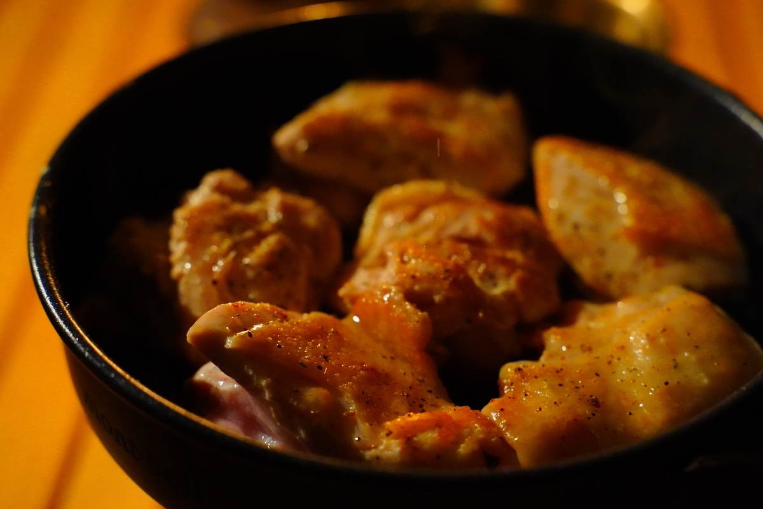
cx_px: 382
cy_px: 254
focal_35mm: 62
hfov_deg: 32.4
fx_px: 1314
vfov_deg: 21.9
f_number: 5
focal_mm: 62
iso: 16000
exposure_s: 1/60
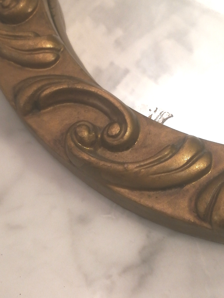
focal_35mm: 53
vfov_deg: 36.2
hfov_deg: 27.5
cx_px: 112
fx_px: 457
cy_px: 149
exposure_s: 1/25
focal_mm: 3.83
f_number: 2.2
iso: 400
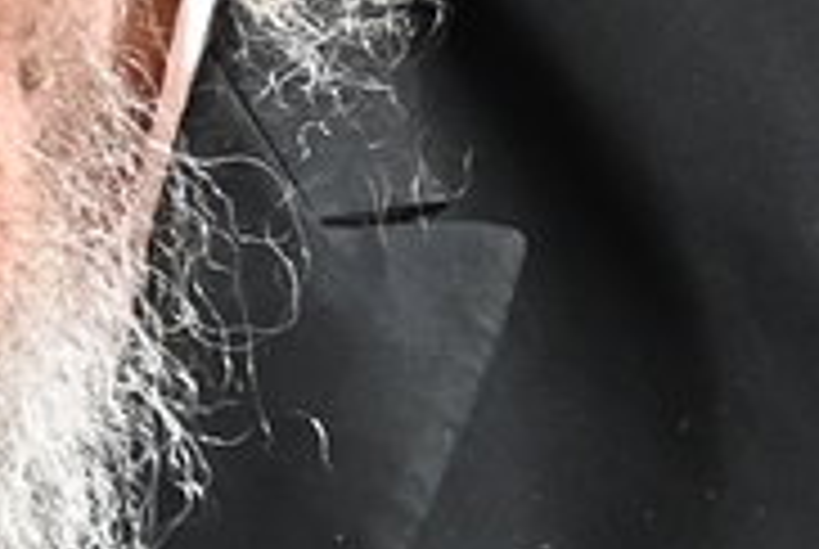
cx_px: -1017
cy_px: 259
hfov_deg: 8.1
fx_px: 5423
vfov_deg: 5.8
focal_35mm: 238
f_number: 3.5
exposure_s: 1/160
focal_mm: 31
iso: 1000
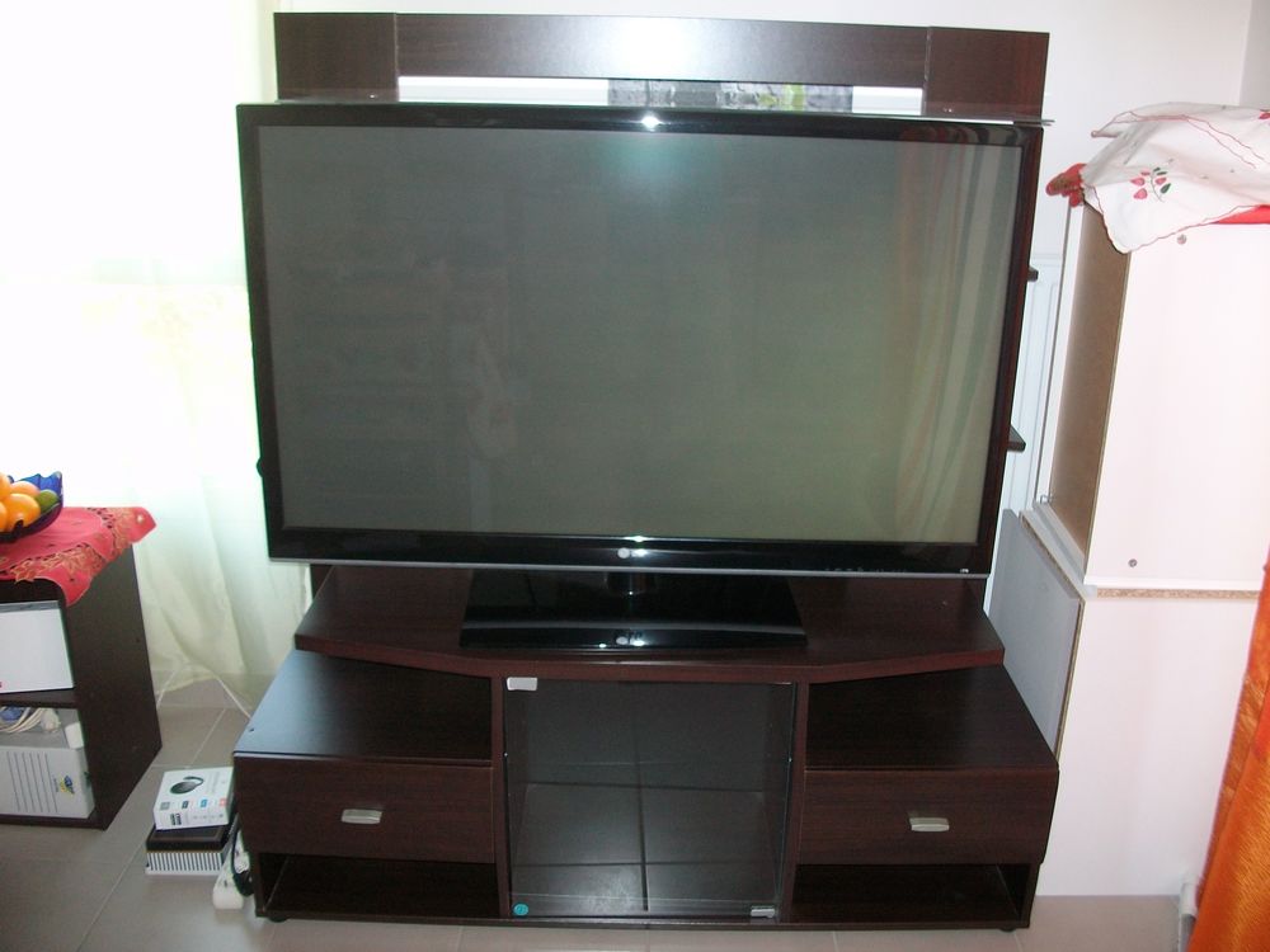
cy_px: 476
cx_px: 635
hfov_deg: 56.8
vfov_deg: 44.2
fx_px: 1174
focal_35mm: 32
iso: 144
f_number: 2.9
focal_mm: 5.7
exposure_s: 1/40
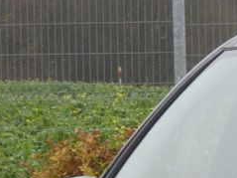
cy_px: 347
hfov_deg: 4.2
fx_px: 3230
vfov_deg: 3.1
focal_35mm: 472
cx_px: 375
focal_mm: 19.7
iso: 200
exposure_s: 1/80
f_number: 5.6
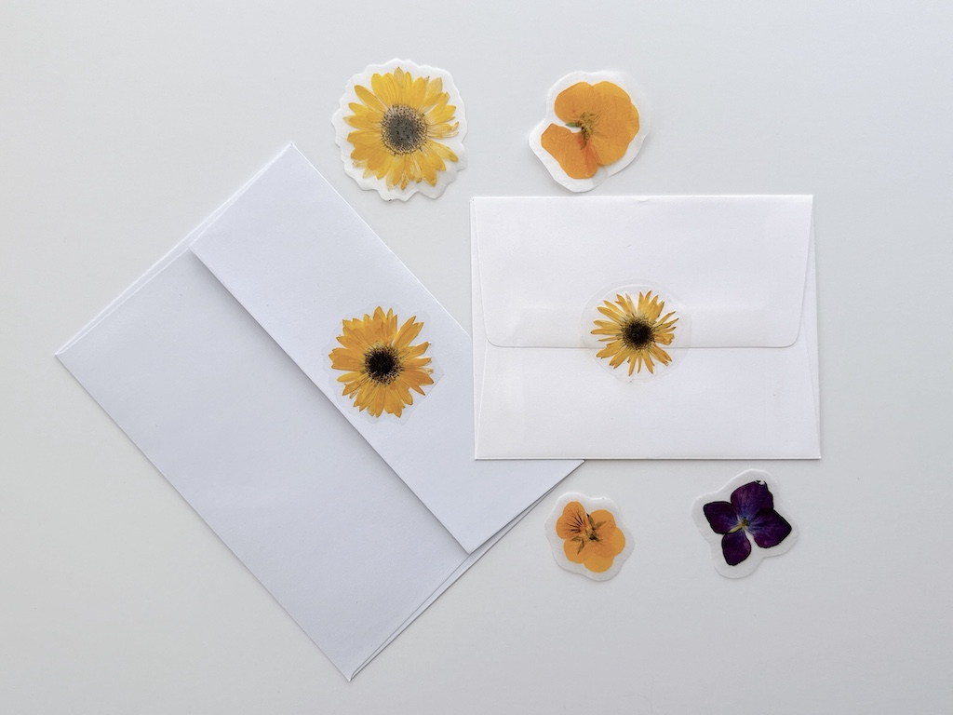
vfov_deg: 56.8
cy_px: 358
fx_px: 661
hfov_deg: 71.6
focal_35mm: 24
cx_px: 476
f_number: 1.78
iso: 64
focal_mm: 6.76
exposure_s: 1/167
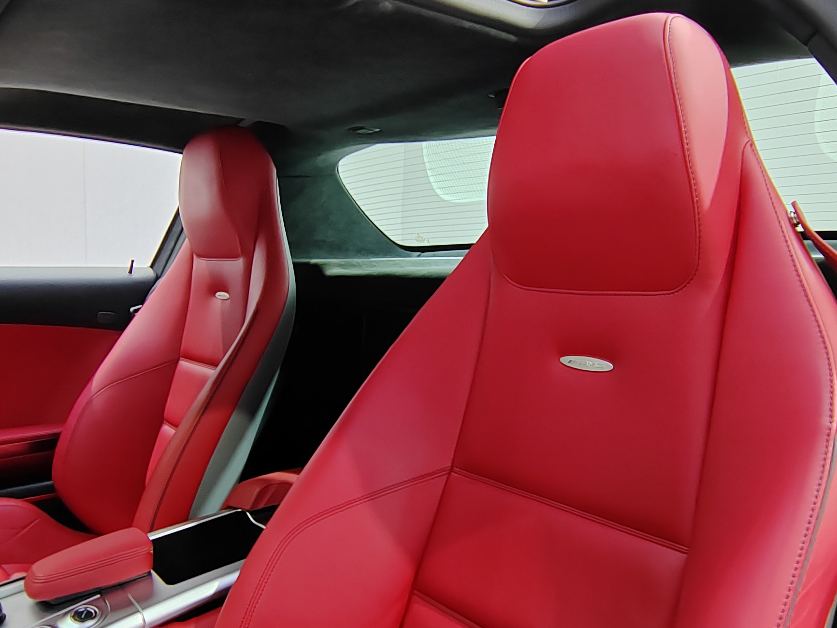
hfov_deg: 53.9
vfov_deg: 41.7
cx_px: 375
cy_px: 348
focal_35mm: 34
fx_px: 822
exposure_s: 1/50
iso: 250
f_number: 2.2
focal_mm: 2.16
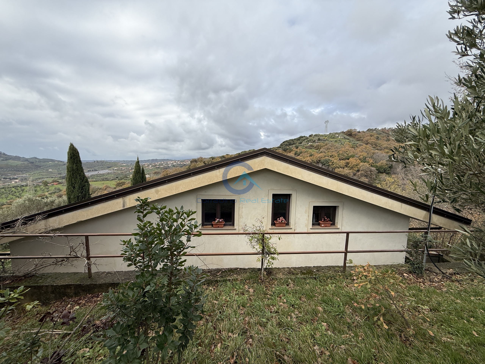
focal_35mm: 14
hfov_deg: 102.1
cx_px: 242
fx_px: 196
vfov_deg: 85.7
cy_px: 182
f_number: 2.2
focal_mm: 2.22
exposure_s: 1/1125
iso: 50
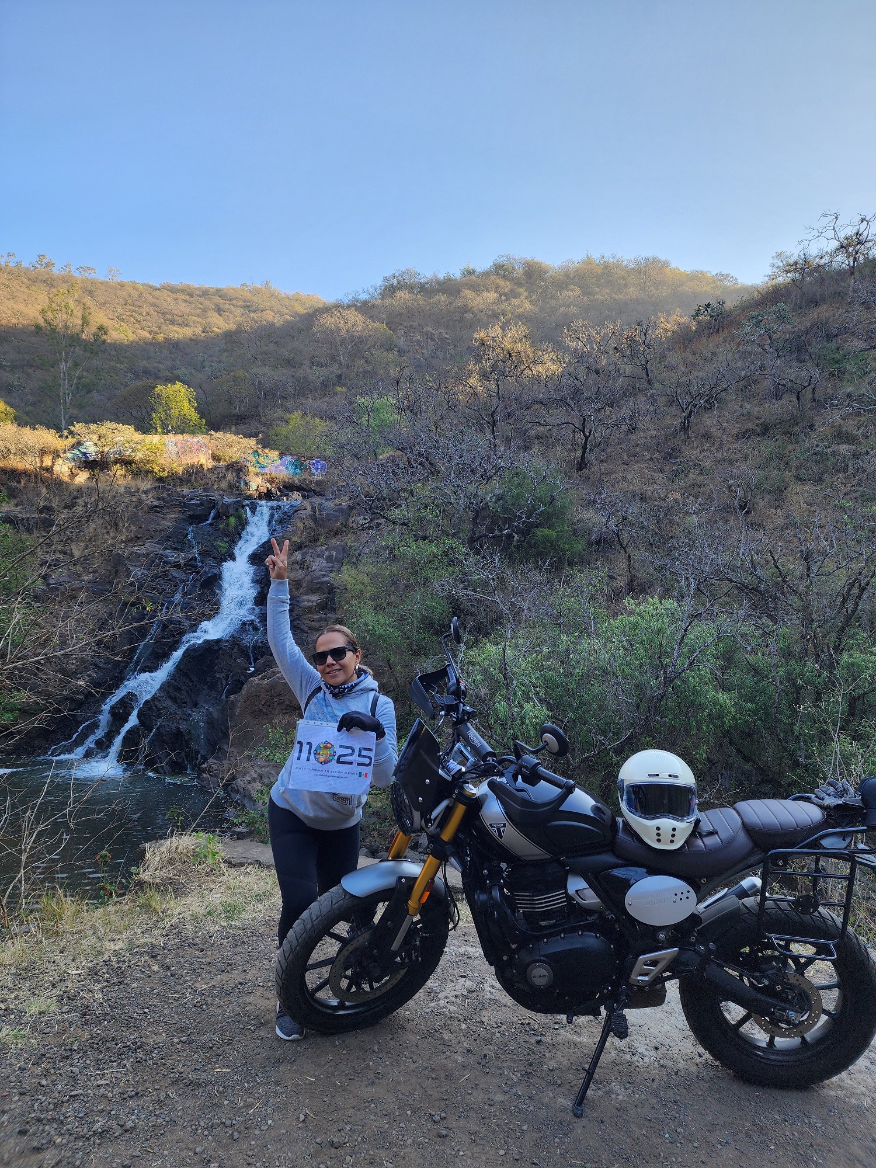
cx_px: 438
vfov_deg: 73.9
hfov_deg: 58.9
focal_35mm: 23
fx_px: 776
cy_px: 584
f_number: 1.8
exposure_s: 1/180
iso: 32
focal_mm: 6.4
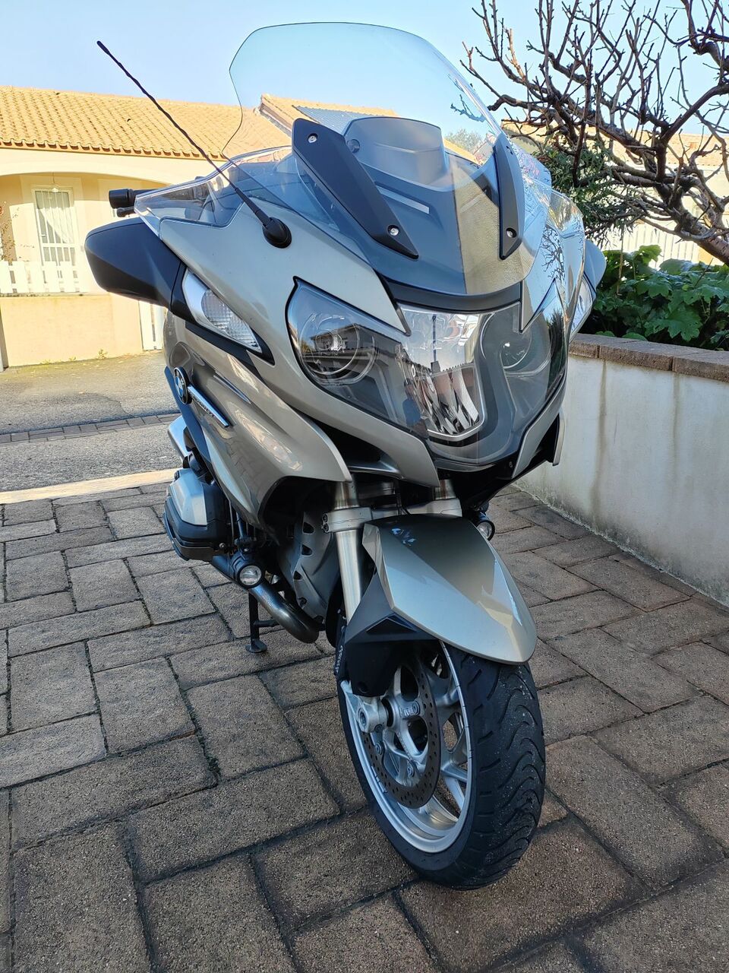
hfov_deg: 51.4
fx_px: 758
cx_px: 364
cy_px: 486
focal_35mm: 27
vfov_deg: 65.3
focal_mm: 5.52
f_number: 1.9
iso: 100
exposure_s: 1/470
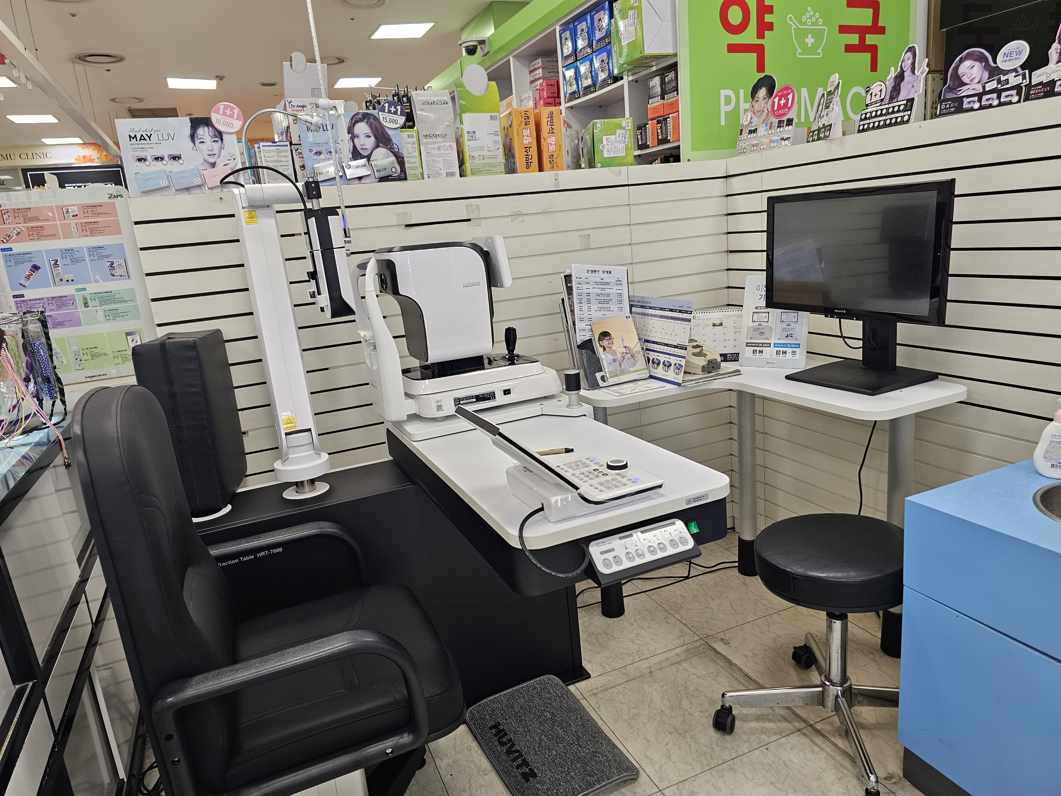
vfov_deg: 58.9
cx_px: 530
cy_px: 398
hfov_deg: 73.9
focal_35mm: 23
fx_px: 705
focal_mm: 6.3
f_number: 1.7
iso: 125
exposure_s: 1/120
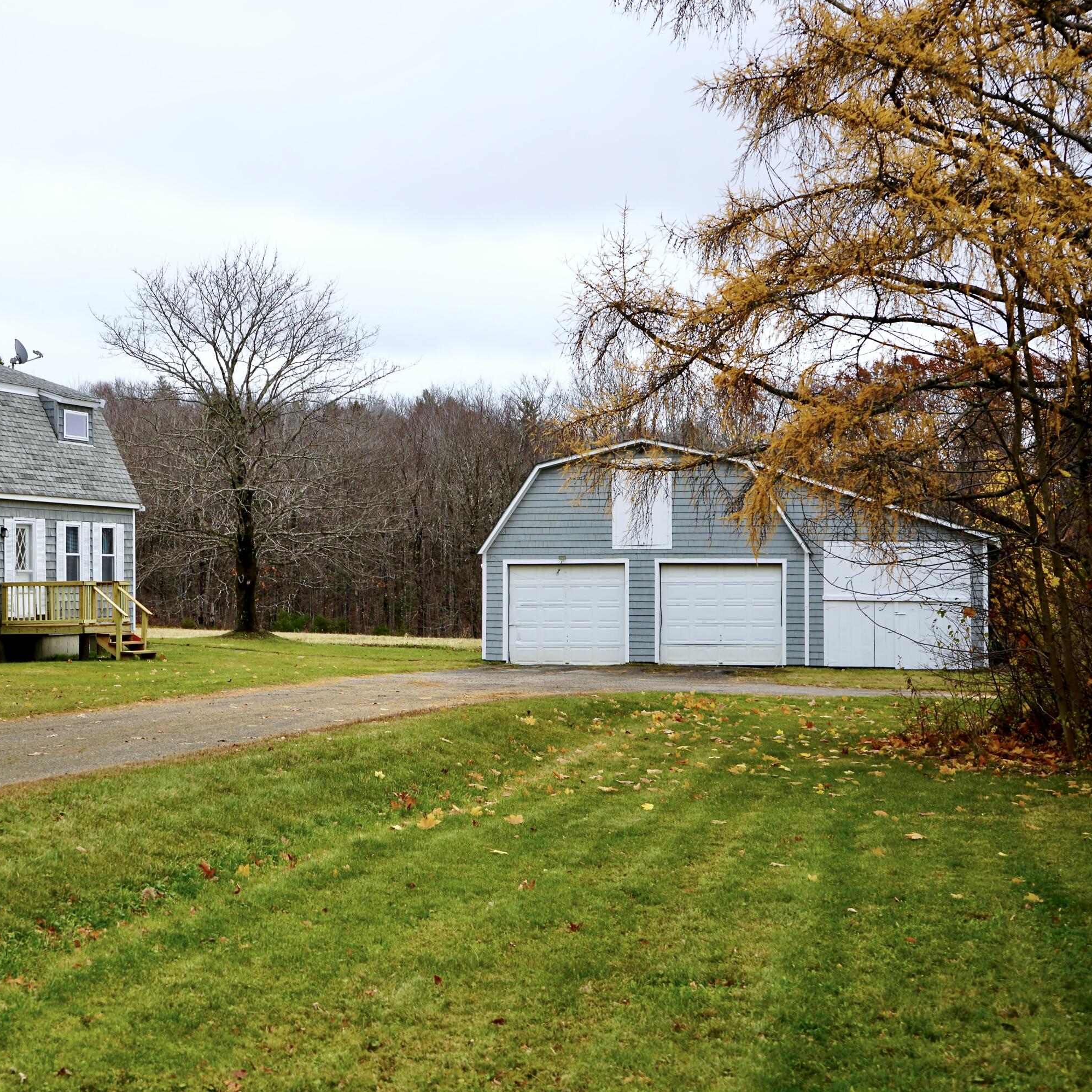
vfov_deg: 28.6
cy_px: 546
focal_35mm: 60
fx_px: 2141
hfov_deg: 28.2
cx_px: 289
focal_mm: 47
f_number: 5.6
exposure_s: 1/80
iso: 100
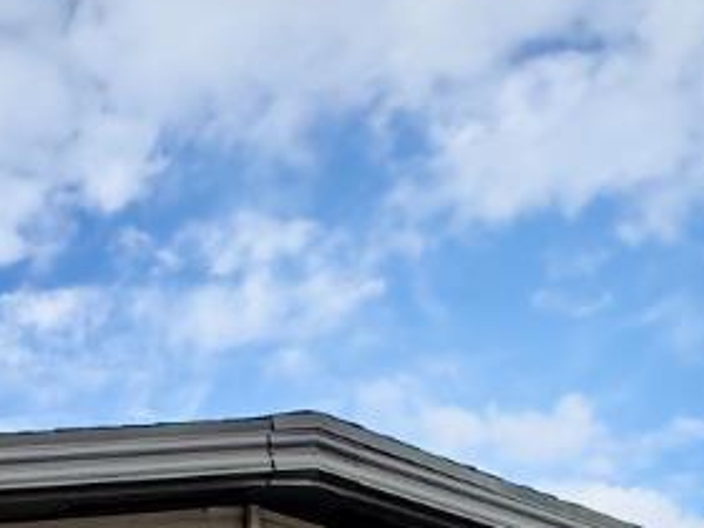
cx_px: -349
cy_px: 1057
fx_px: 1525
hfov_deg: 21.7
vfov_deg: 15.6
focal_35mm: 75
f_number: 2.2
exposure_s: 1/921
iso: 50
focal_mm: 2.22
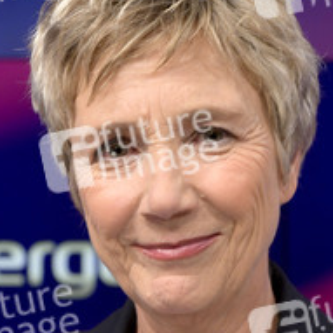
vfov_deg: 15.8
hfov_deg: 15.8
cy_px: 239
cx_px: 180
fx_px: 1197
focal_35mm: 110
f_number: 6.3
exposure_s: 1/200
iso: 1600
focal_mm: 62
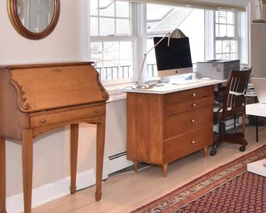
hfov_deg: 35.2
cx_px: 264
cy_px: 63
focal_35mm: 48
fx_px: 378
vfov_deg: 31.1
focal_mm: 12
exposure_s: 1/50
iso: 640
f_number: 11
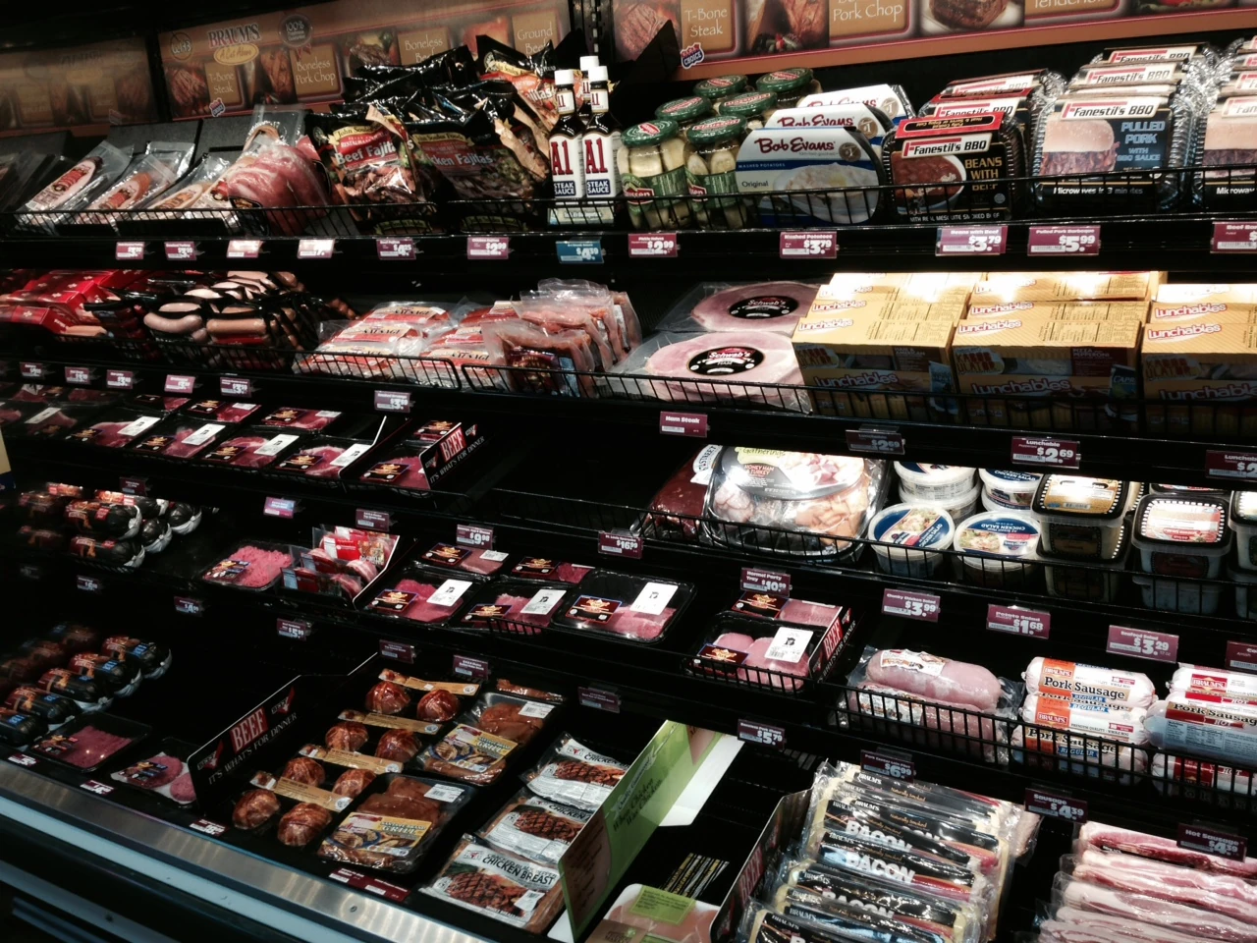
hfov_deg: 55.4
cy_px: 472
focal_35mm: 33
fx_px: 1198
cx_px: 628
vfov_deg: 42.9
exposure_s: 1/30
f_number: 2.4
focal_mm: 4.12
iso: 50
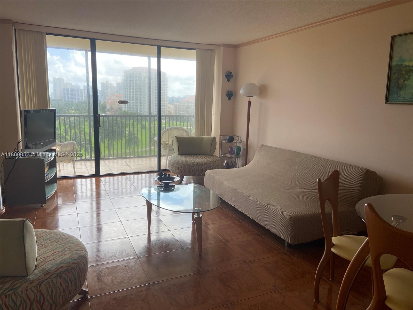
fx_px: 310
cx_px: 206
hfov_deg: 67.3
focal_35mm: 26
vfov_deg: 53.1
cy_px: 155
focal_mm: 4.25
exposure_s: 1/360
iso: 32
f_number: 1.8
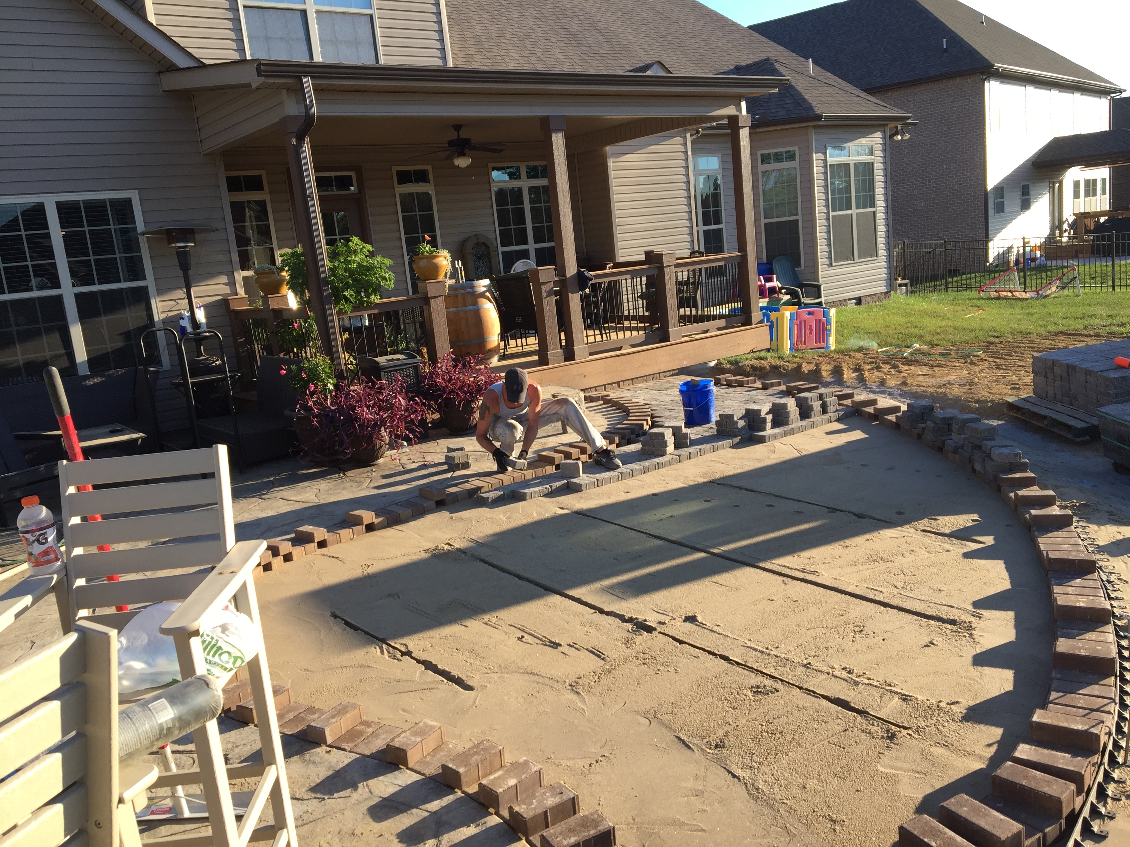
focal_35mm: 29
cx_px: 565
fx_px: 947
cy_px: 424
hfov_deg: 61.7
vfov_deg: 48.2
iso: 32
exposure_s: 1/557
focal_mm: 4.15
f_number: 2.2
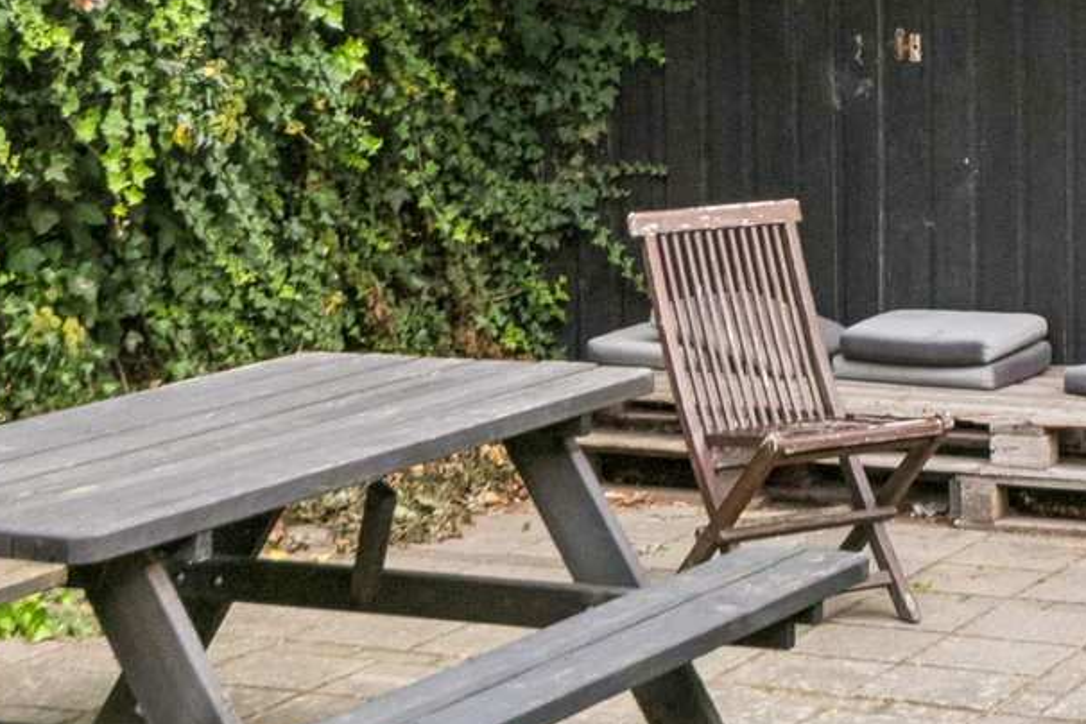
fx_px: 3288
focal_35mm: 109
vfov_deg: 12.5
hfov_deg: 18.6
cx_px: 830
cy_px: 72
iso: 800
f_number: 10
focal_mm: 22
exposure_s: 1/125
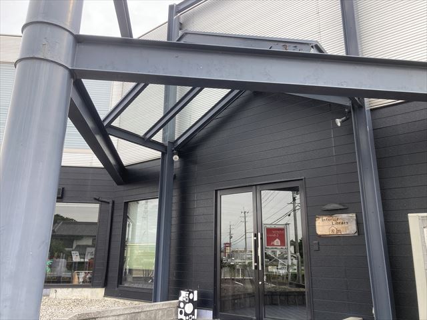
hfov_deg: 63.4
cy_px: 160
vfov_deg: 49.7
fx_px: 345
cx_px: 214
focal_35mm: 28
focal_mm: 3.99
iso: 20
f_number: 1.8
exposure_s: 1/354
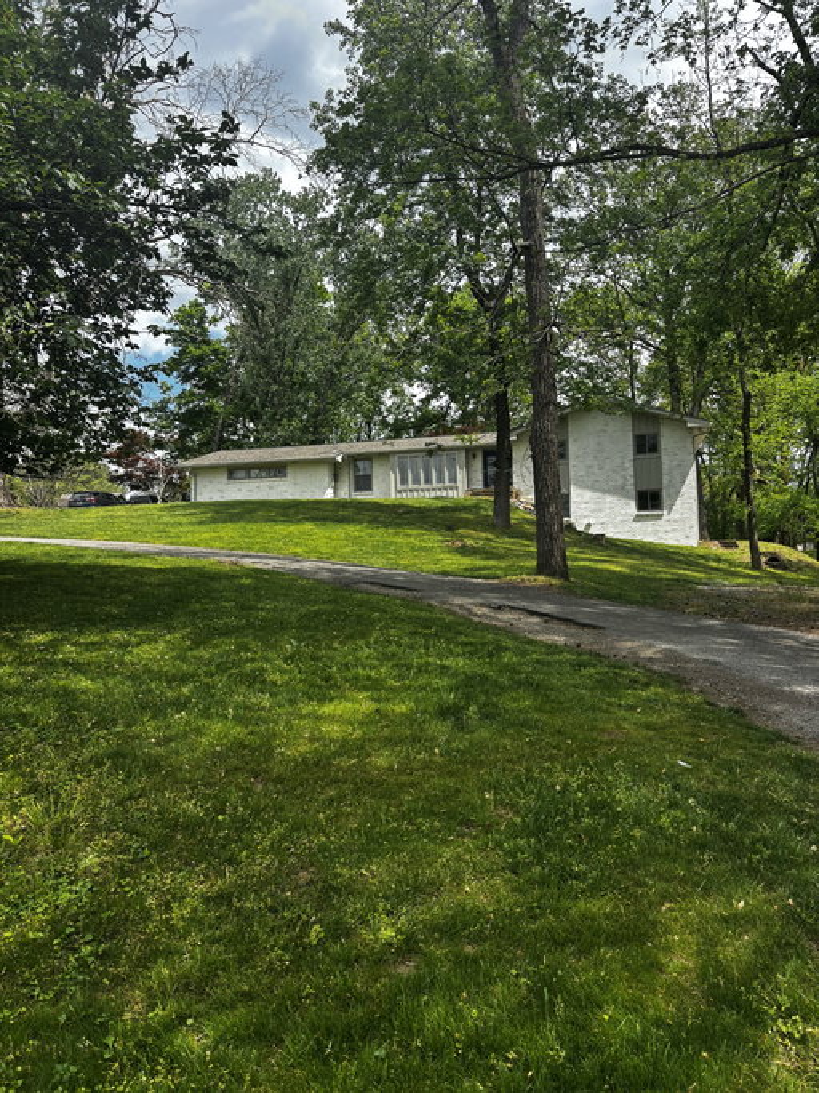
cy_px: 546
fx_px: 820
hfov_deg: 53.0
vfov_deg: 67.3
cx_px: 410
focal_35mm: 26
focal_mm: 5.96
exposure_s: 1/1437
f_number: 1.6
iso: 50
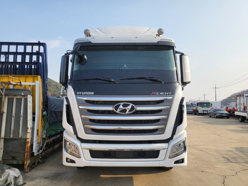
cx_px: 124
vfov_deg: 53.1
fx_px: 186
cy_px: 93
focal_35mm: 26
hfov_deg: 67.3
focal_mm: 4.25
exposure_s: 1/1936
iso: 50
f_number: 1.8
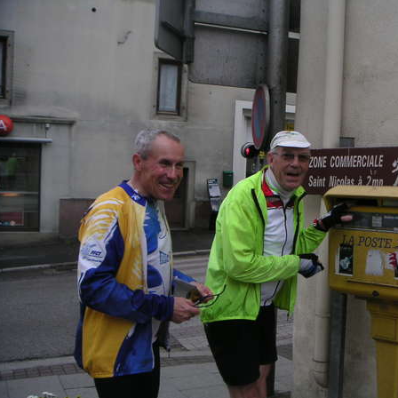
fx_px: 585
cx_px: 262
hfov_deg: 37.2
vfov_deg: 37.6
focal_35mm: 45
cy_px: 199
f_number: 2.8
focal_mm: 6
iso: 50
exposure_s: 1/180
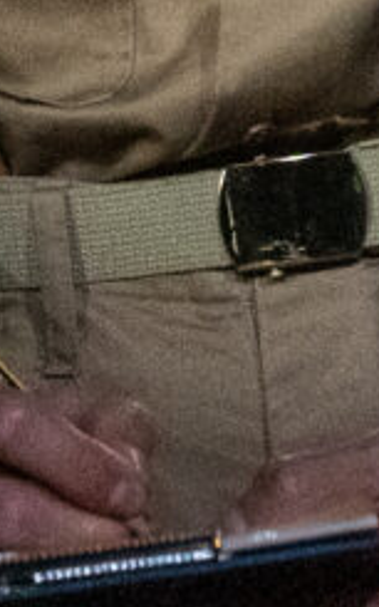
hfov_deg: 4.5
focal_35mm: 287
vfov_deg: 7.1
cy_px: -503
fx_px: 4746
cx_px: 951
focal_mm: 36
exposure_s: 1/60
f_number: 8
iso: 5000
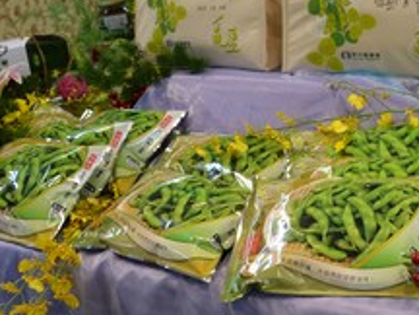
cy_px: 94
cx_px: 429
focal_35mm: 72
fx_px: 872
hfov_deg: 25.6
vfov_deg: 20.3
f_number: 4
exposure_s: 1/60
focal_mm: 18
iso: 400
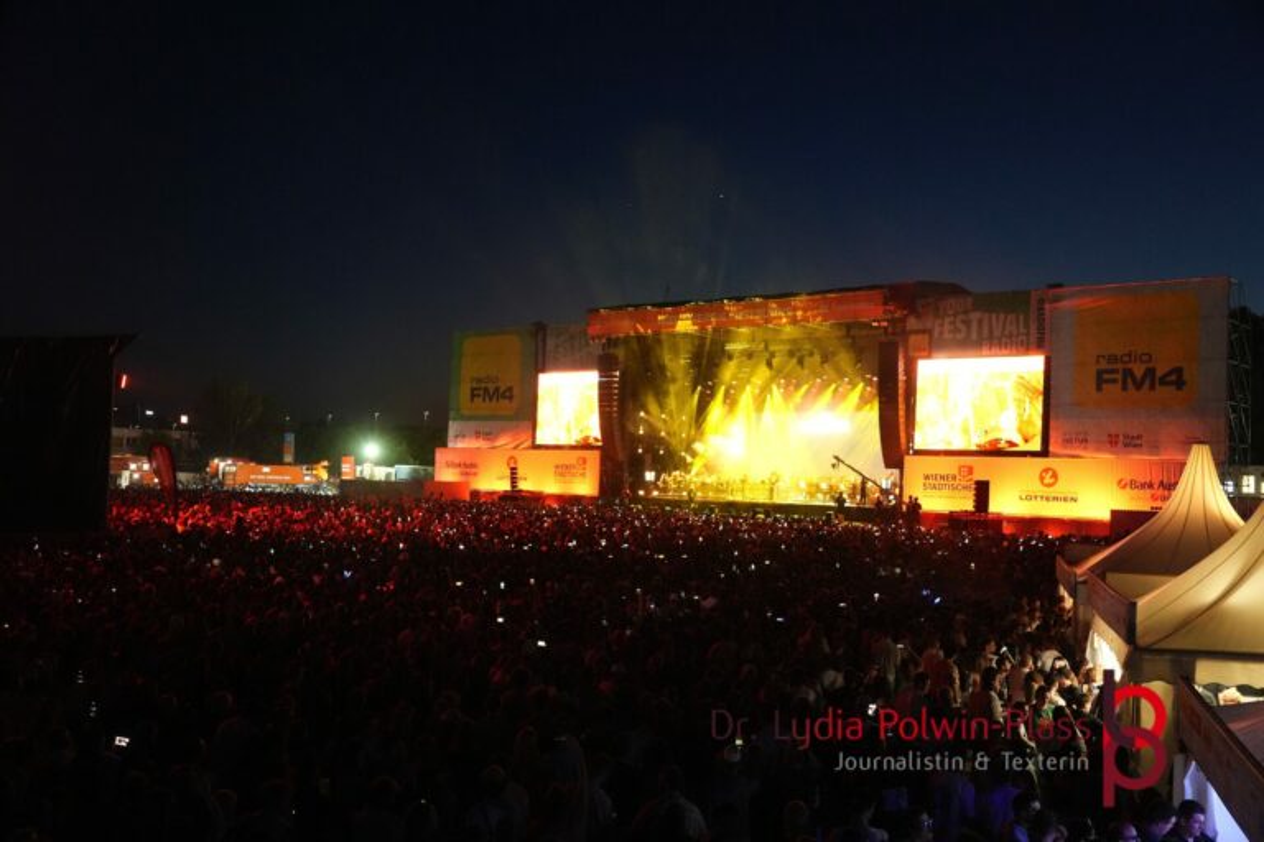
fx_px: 1211
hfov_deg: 55.1
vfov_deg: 38.4
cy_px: 421
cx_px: 632
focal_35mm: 34
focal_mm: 23
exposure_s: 1/40
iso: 6400
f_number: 4
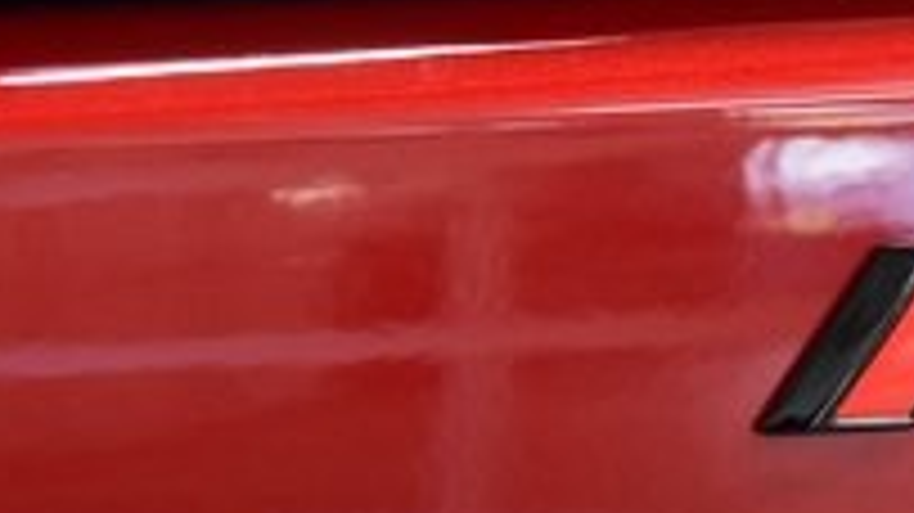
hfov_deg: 6.2
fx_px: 8382
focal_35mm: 346
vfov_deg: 3.5
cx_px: 1270
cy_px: 317
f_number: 5.6
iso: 1600
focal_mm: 70
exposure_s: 1/30
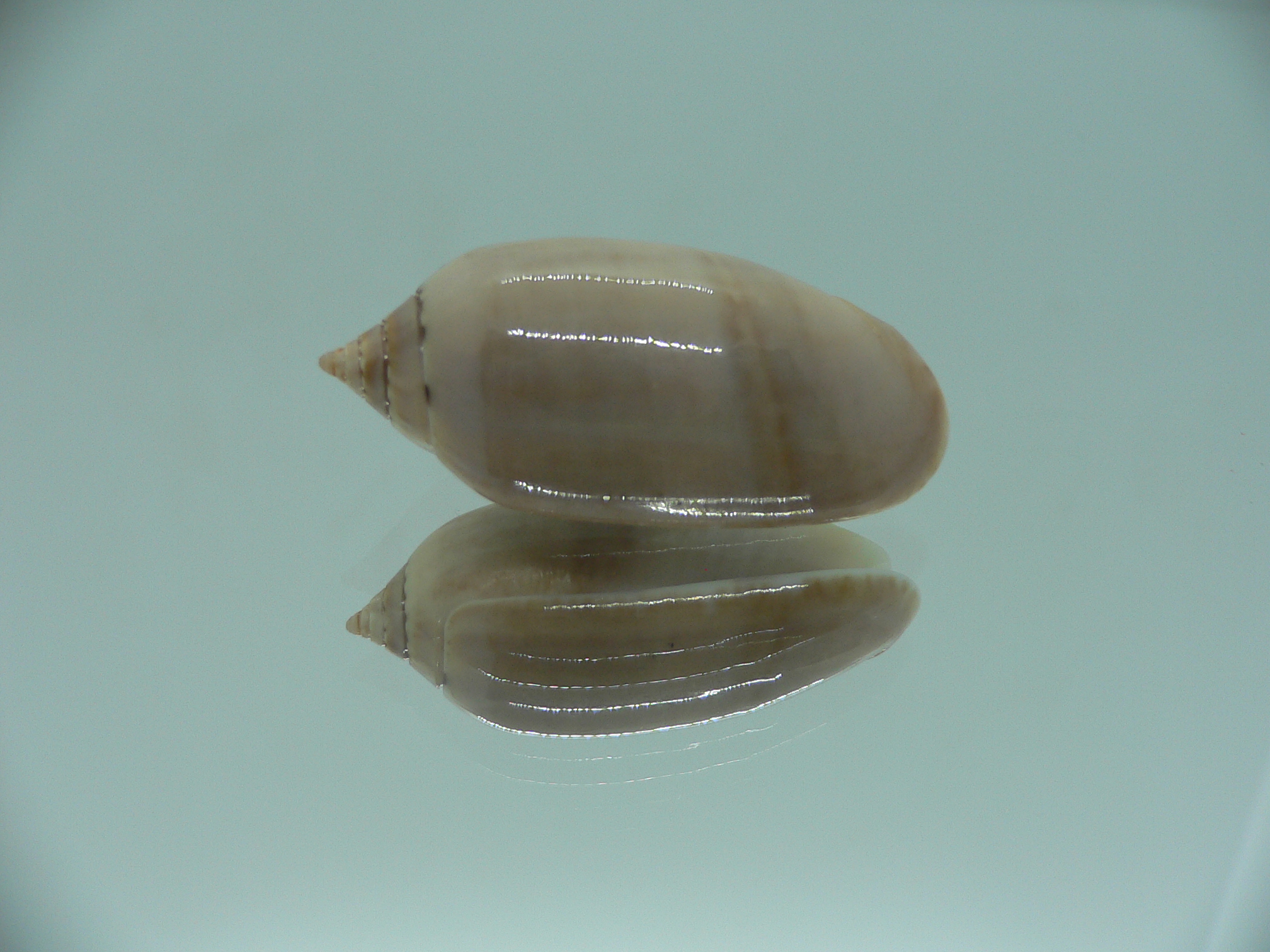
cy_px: 476
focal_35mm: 35
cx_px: 635
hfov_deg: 52.6
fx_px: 1284
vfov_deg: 40.7
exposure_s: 1/60
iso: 80
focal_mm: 4.6
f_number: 2.8
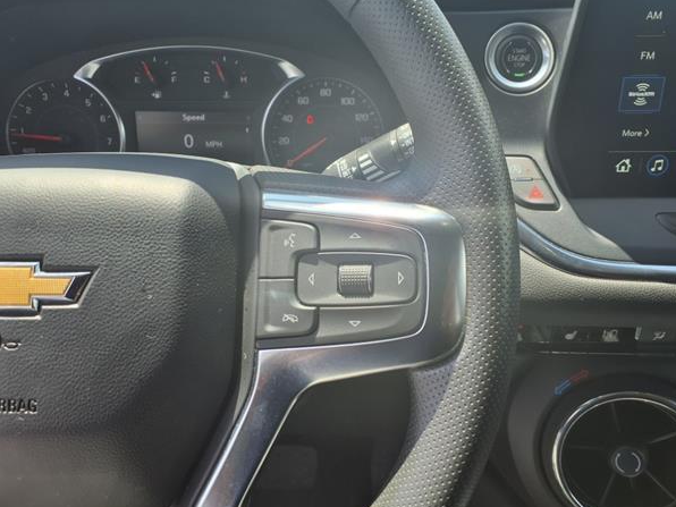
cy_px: 251
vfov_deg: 48.2
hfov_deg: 61.6
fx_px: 566
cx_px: 326
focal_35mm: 29
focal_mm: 3.58
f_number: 1.9
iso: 40
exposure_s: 1/400
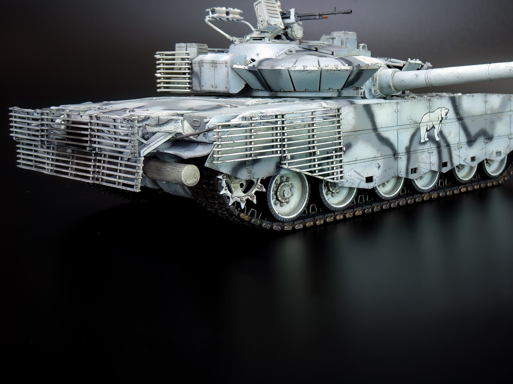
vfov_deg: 27.1
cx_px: 398
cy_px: 93
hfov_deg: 35.2
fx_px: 785
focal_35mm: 53
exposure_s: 1/50
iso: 160
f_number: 3.2
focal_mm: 5.8
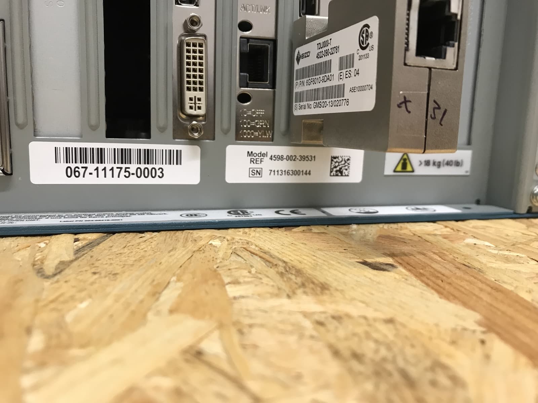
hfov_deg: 63.4
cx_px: 269
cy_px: 202
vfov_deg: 49.7
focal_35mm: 28
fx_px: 435
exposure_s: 1/17
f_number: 1.8
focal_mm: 3.99
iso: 40
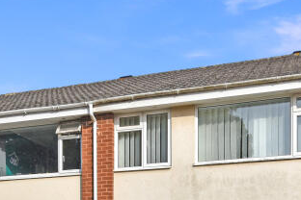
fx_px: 493
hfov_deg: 33.7
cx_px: 106
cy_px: 253
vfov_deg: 21.1
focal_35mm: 59
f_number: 8
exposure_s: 1/250
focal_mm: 12
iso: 125
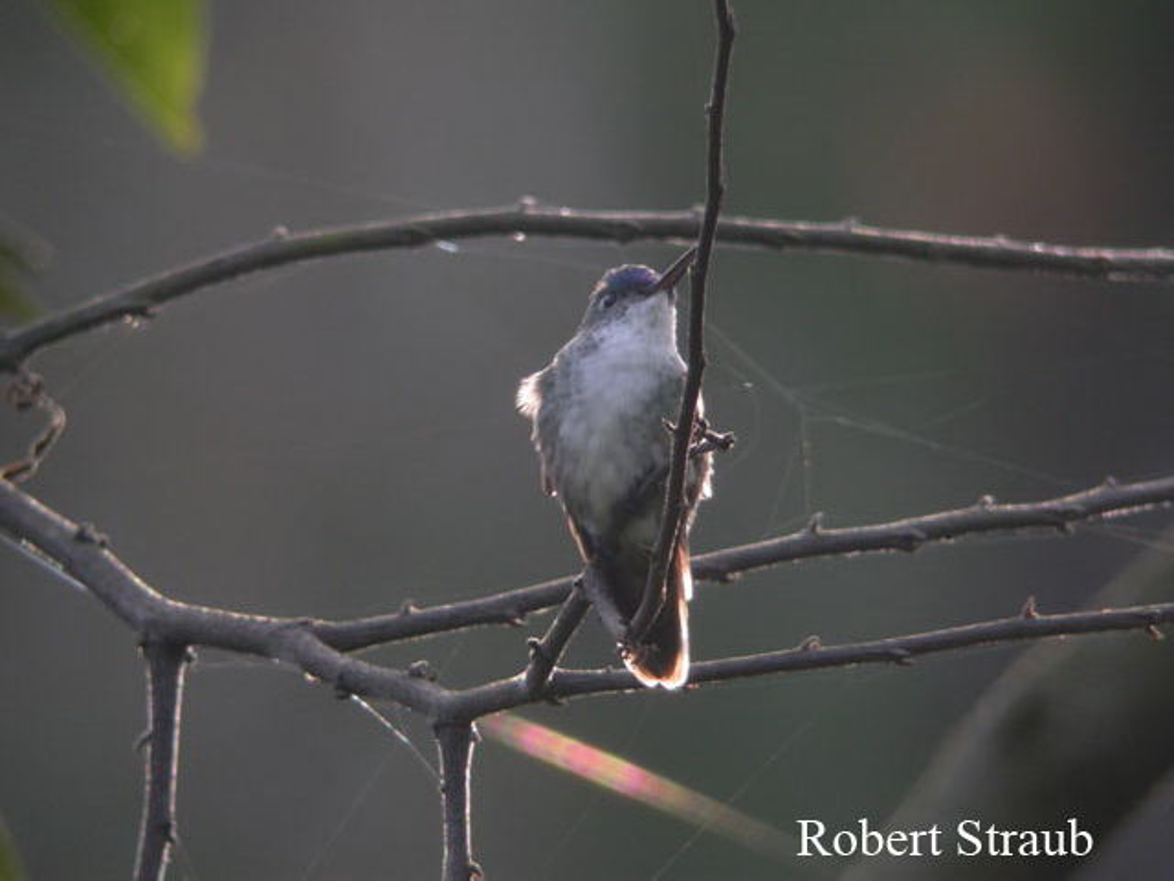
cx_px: 587
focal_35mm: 115
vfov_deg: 12.9
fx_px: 3900
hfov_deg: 17.1
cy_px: 440
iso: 100
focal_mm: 23.8
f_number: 4.3
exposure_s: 1/30
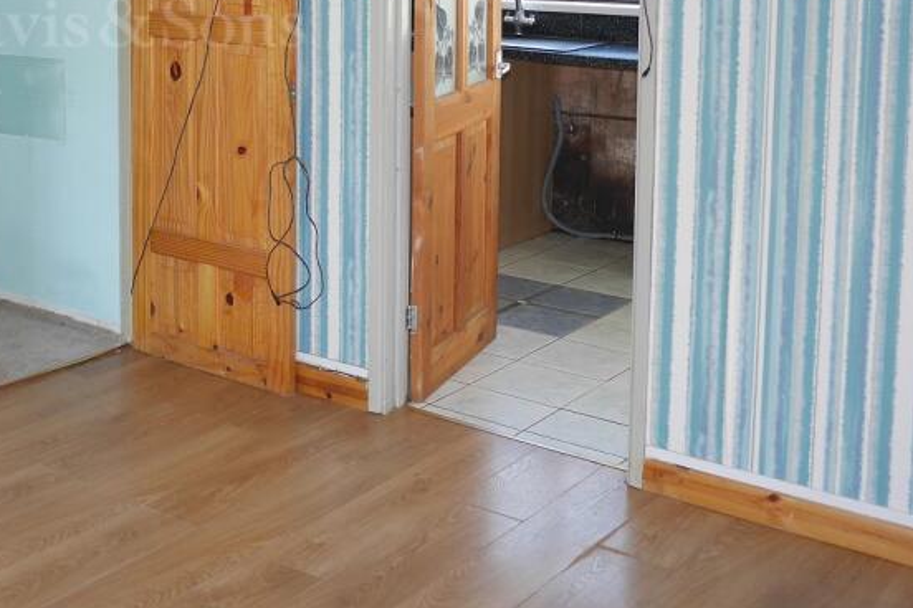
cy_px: 29
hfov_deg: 35.1
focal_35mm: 54
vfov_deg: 24.2
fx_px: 1369
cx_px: 121
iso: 200
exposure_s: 1/60
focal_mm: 14
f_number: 2.5
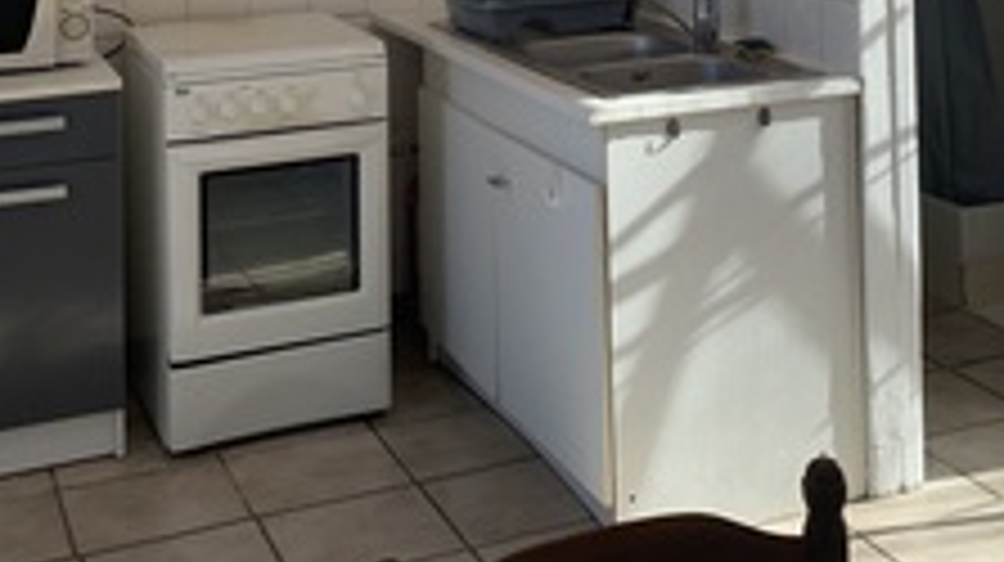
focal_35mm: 61
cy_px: -229
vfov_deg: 18.0
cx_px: 702
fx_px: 1623
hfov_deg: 33.9
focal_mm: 4.25
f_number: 1.8
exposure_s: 1/163
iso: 25
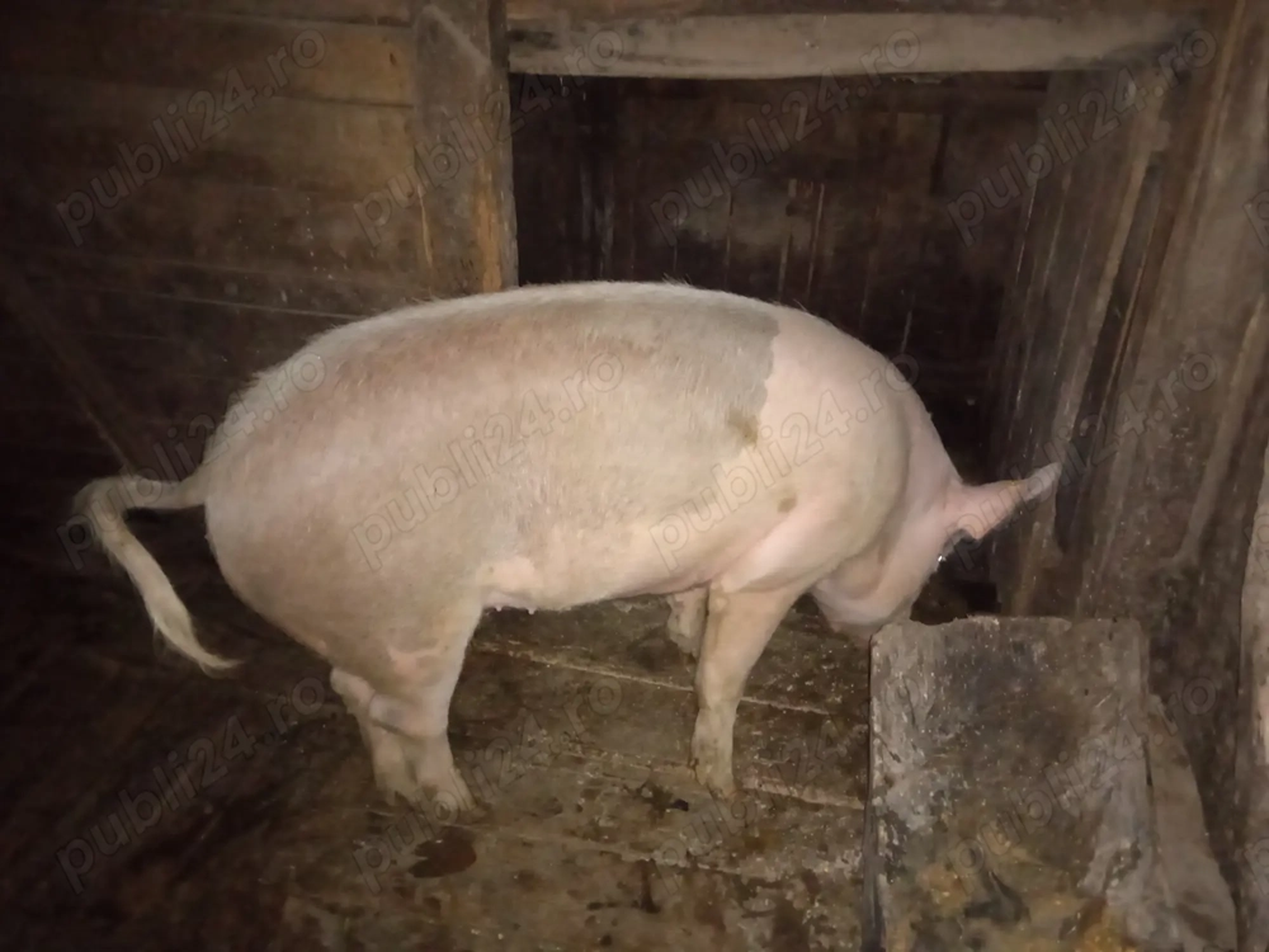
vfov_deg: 49.7
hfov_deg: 63.4
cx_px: 634
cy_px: 476
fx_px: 1026
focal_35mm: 28
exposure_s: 1/14.3
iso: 2212
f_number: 2.2
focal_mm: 3.43
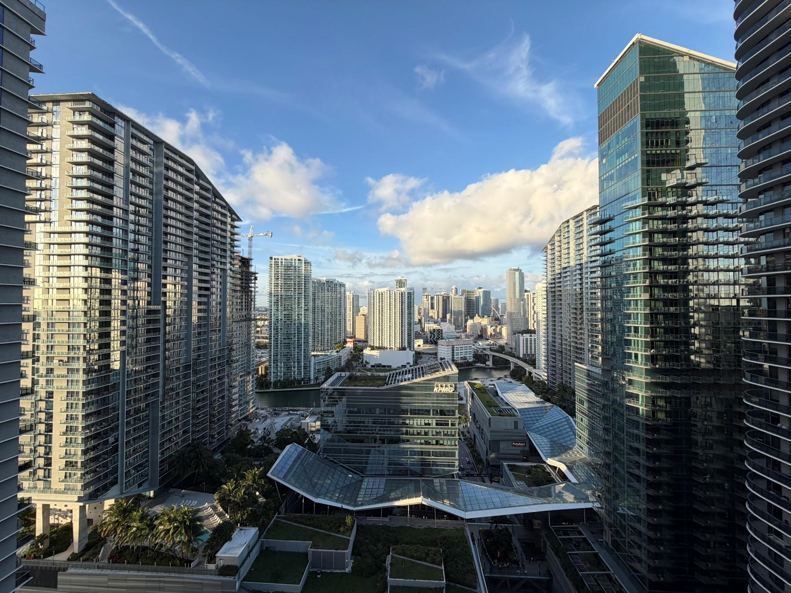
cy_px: 296
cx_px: 396
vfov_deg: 85.7
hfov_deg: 102.1
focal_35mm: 14
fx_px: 320
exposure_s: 1/596
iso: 40
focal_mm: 2.22
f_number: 2.2
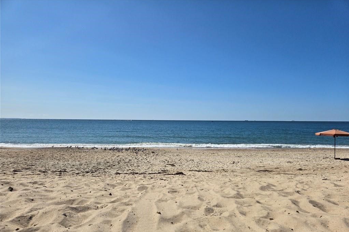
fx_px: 233
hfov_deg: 73.8
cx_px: 175
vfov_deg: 53.0
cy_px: 130
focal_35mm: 24
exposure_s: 1/3840
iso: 25
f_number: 1.8
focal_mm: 5.4
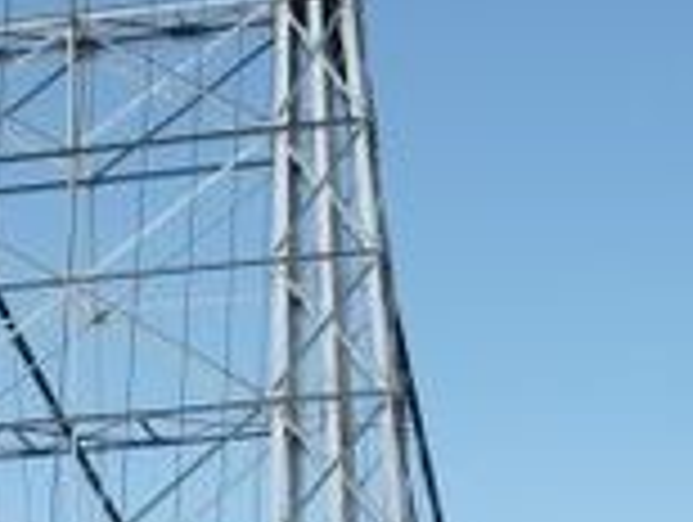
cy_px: 594
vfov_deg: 12.1
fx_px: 2426
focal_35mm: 121
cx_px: 101
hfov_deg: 16.1
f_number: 7.1
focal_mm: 5.8
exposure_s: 1/250
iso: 80
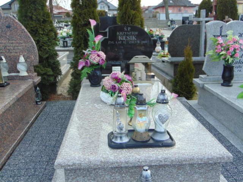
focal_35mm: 35
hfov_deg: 52.6
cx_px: 122
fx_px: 246
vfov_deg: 40.7
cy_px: 91
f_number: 3.2
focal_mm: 6.3
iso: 80
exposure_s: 1/160
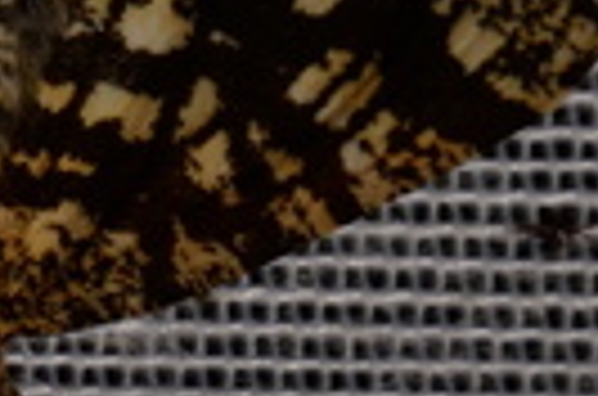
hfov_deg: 2.7
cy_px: 288
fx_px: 12561
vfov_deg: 1.8
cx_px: -94
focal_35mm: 758
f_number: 25
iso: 100
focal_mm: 85
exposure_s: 1/60
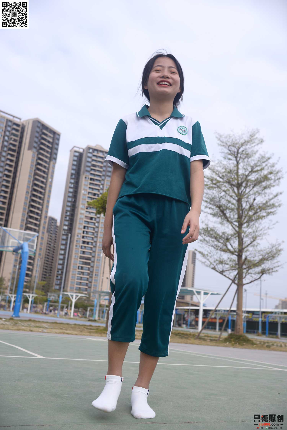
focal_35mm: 35
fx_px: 418
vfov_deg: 54.4
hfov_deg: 37.9
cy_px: 215
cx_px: 144
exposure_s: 1/640
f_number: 6.3
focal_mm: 35
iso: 160
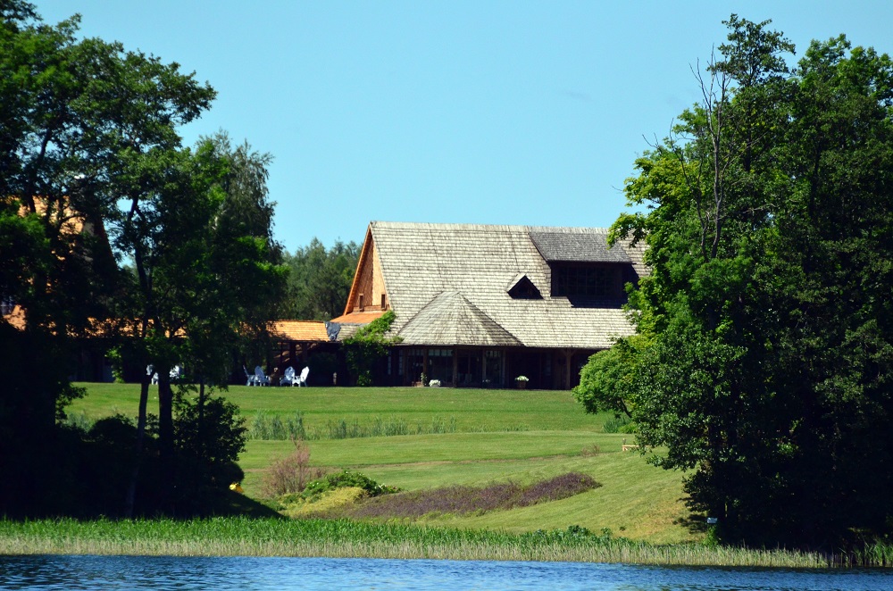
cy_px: 296
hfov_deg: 4.6
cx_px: 446
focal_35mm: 450
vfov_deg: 3.0
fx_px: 11138
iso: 1400
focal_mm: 300
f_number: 5.6
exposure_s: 1/8000
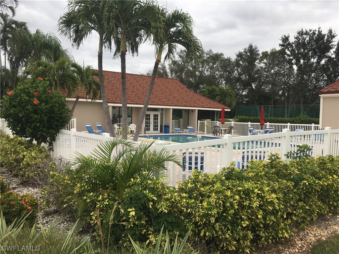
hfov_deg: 61.7
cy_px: 127
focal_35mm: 29
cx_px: 170
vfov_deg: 48.2
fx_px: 284
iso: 25
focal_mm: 4.15
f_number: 2.2
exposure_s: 1/432
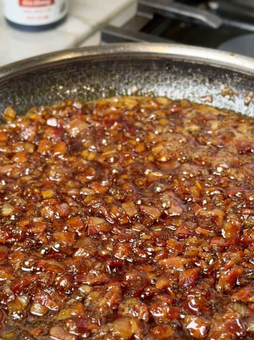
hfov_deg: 24.0
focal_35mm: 61
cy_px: 200
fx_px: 597
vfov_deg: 31.6
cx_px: 107
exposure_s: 1/60
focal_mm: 6.76
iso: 100
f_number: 1.78
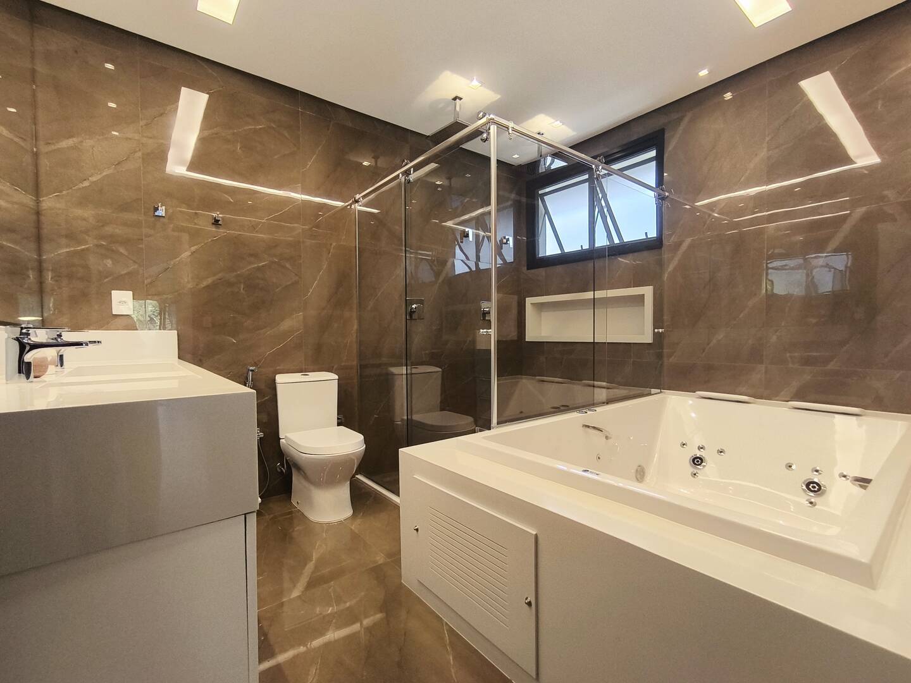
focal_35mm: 16
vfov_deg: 78.1
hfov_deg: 94.5
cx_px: 456
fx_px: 421
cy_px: 342
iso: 125
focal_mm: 1.65
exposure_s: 1/60
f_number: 2.2
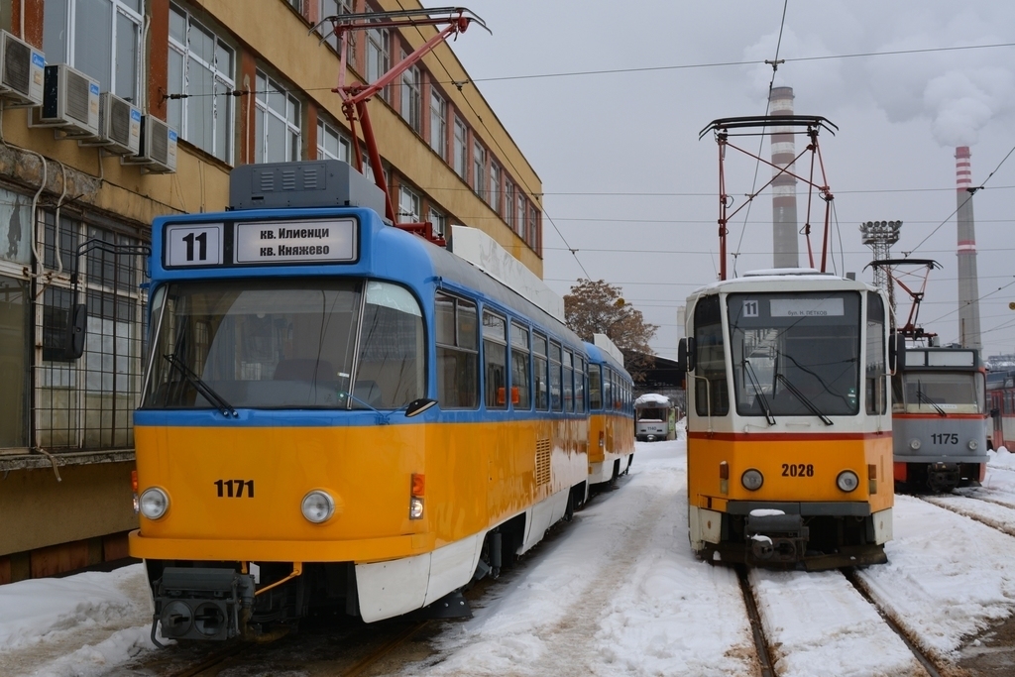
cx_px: 508
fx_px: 1057
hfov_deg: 51.3
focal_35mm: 38
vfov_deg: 35.5
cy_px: 338
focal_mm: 25
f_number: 8
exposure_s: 1/250
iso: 110
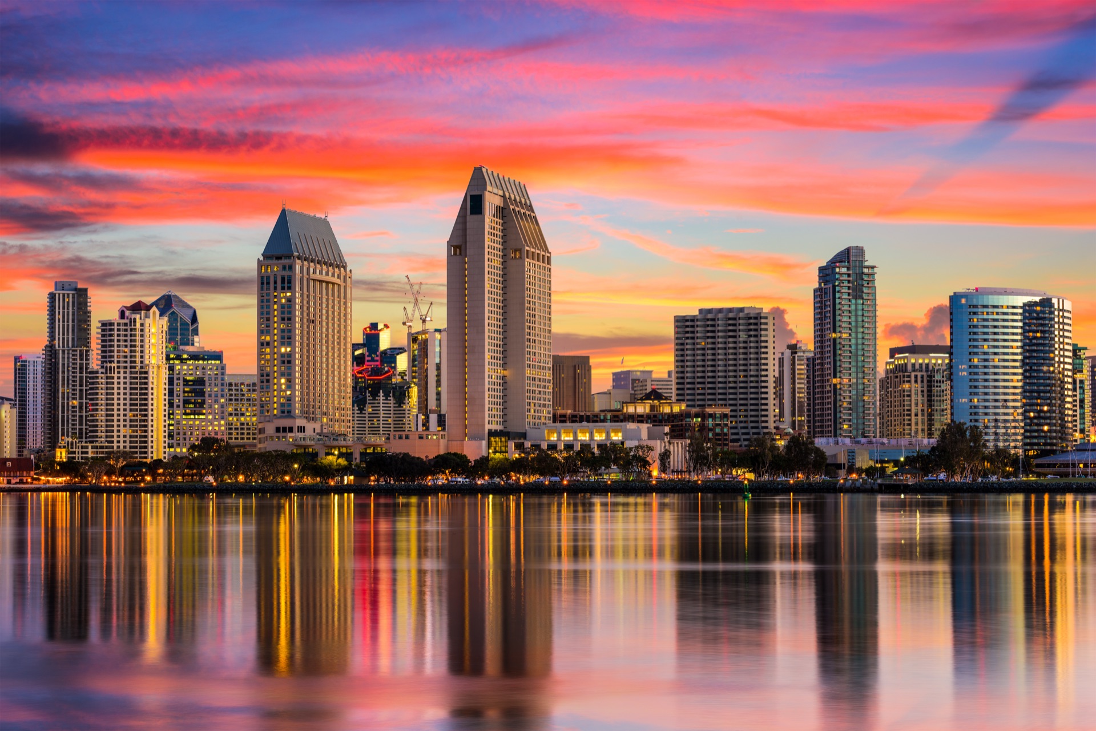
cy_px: 366
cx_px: 548
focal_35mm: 78
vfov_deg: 17.5
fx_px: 2375
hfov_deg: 26.0
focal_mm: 78
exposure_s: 25
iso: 64
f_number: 11
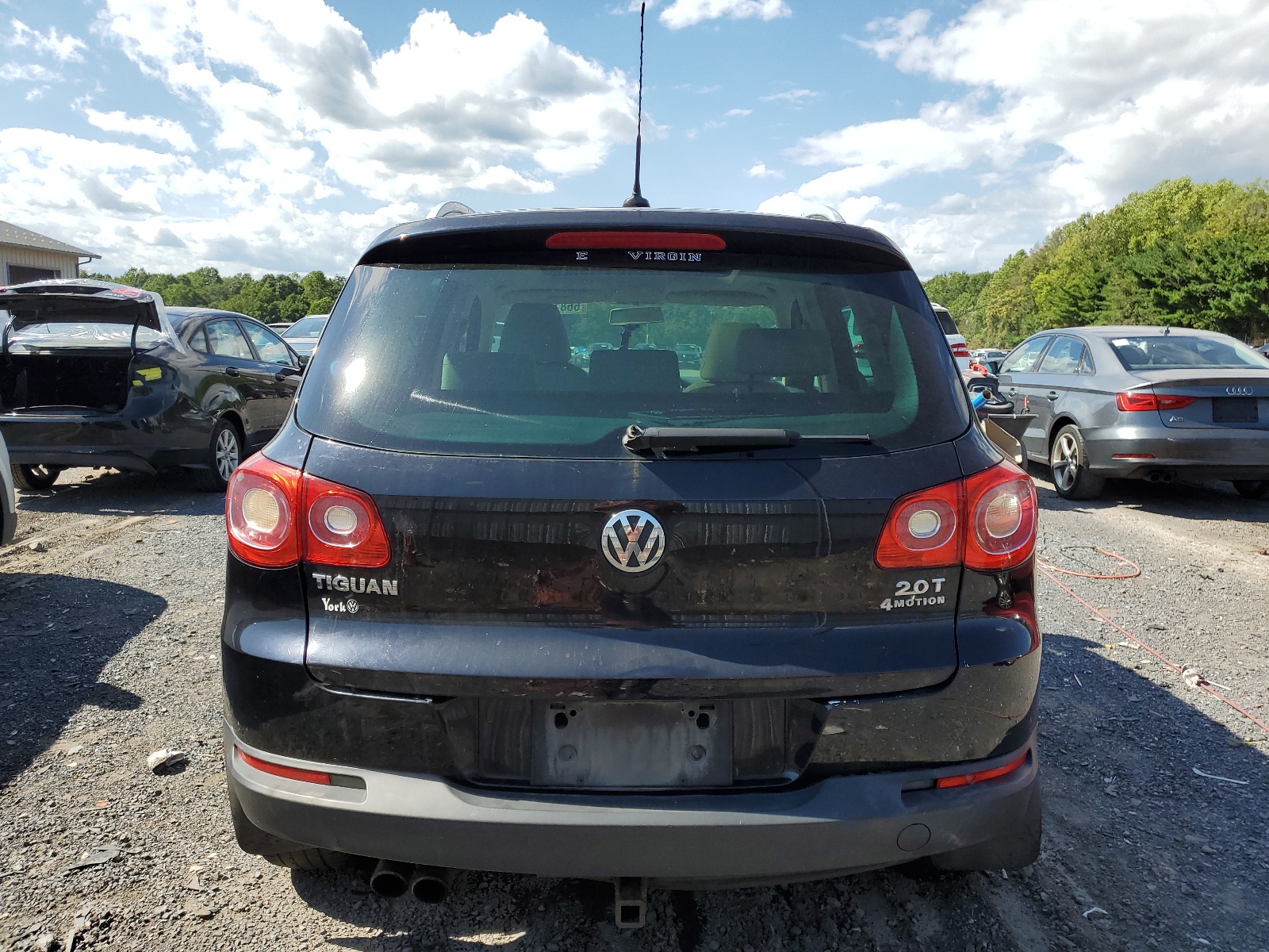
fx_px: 953
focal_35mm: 26
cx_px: 634
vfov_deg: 53.1
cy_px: 476
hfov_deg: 67.3
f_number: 1.5
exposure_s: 1/2500
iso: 50
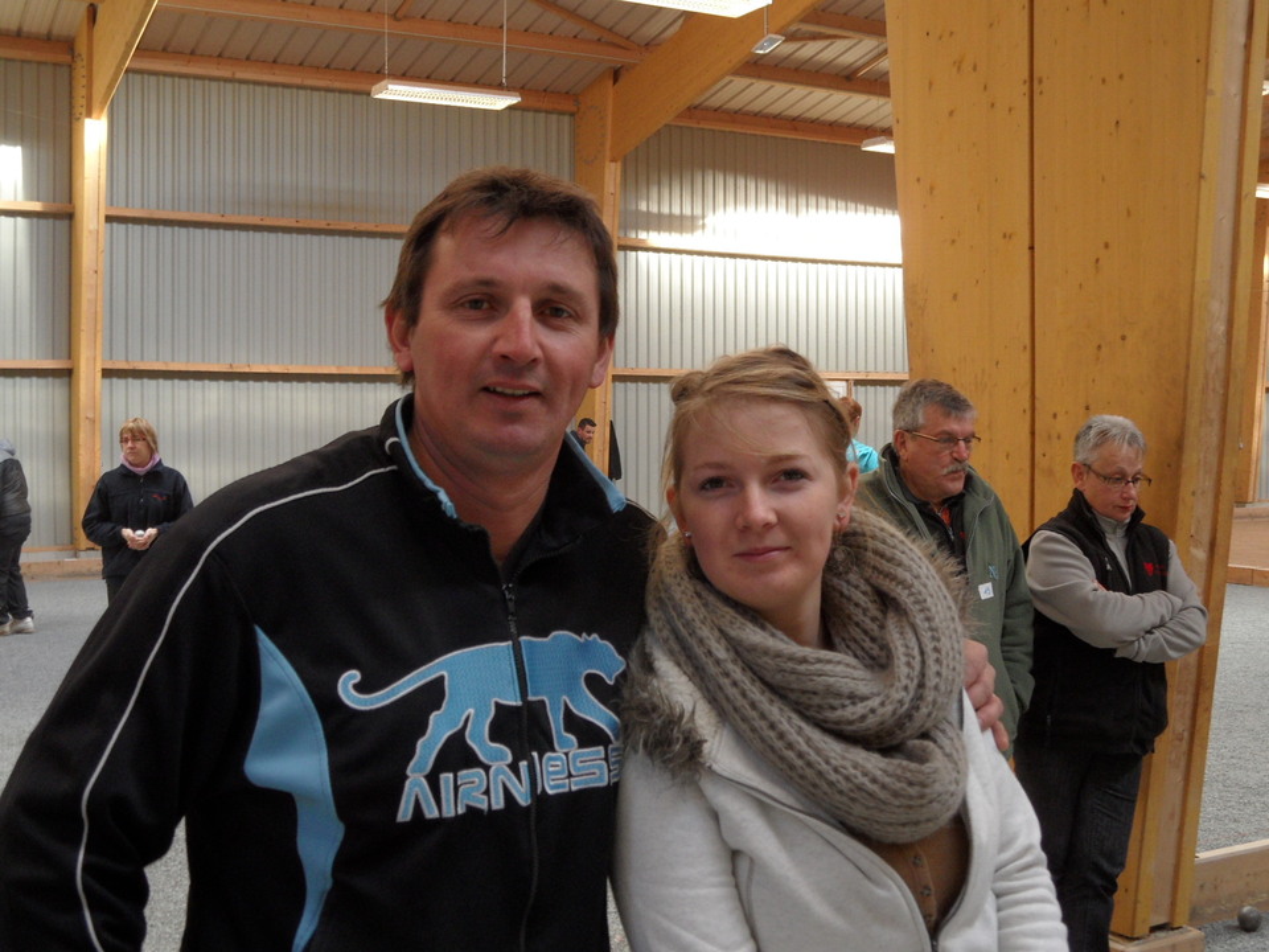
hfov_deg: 46.8
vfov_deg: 36.0
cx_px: 634
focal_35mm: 40
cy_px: 476
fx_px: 1466
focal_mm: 6.5
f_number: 3.6
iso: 120
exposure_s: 1/45
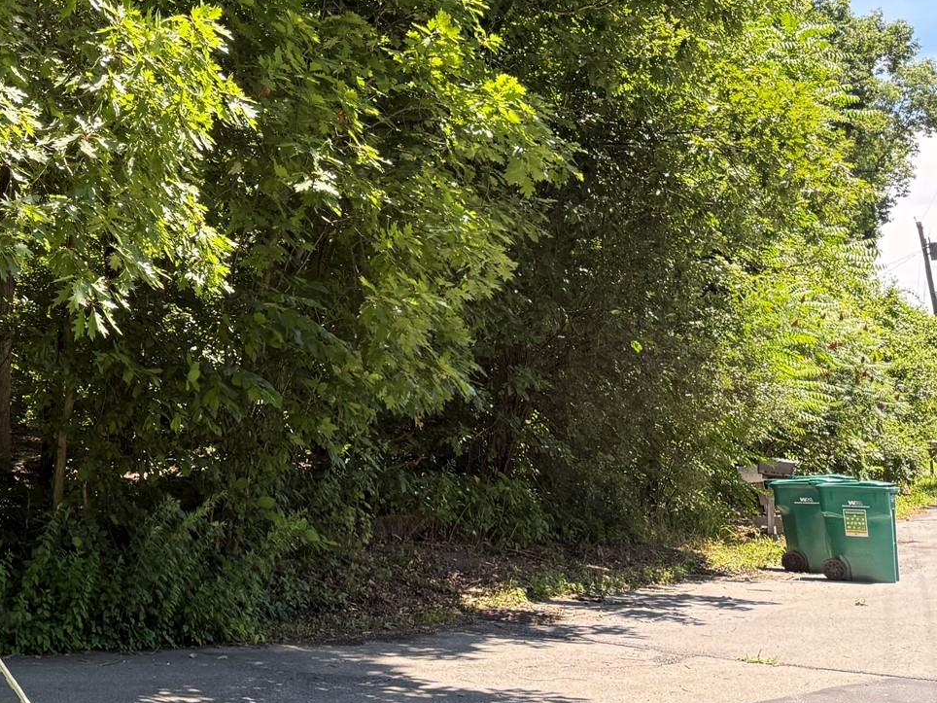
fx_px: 1380
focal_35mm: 51
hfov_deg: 33.9
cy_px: 146
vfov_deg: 28.0
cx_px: -19
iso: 100
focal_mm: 6.76
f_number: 1.78
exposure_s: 1/532
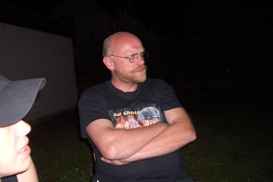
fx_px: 281
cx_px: 136
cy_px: 95
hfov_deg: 51.9
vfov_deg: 35.9
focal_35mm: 37
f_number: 2.6
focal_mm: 5.8
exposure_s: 1/40
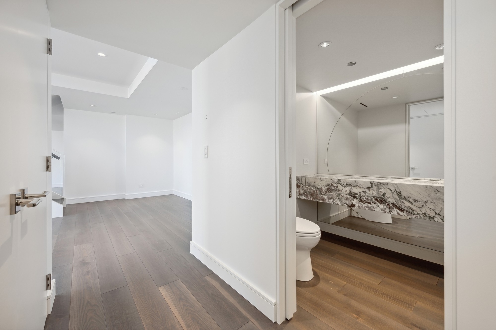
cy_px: 165
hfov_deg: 104.3
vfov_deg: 81.1
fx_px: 193
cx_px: 248
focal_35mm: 14
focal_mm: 14
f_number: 8
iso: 400
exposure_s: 1/40
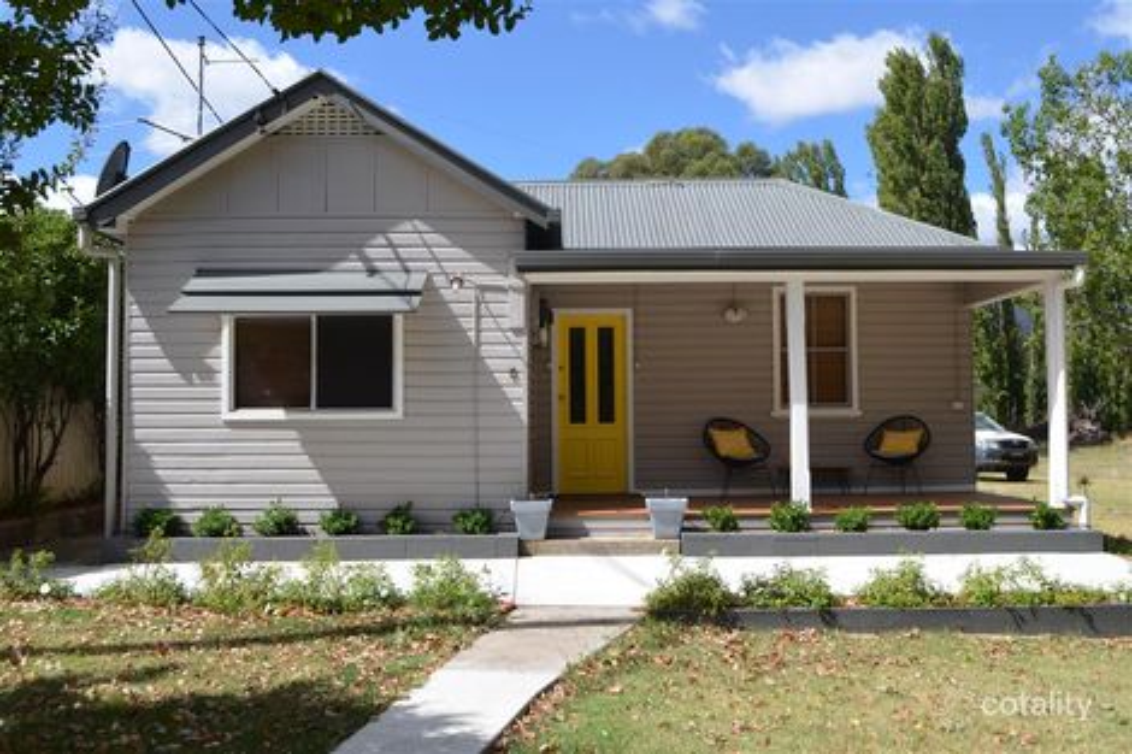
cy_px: 377
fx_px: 1132
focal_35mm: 36
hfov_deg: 53.1
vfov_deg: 36.8
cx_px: 566
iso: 200
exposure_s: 1/320
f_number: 6.3
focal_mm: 24
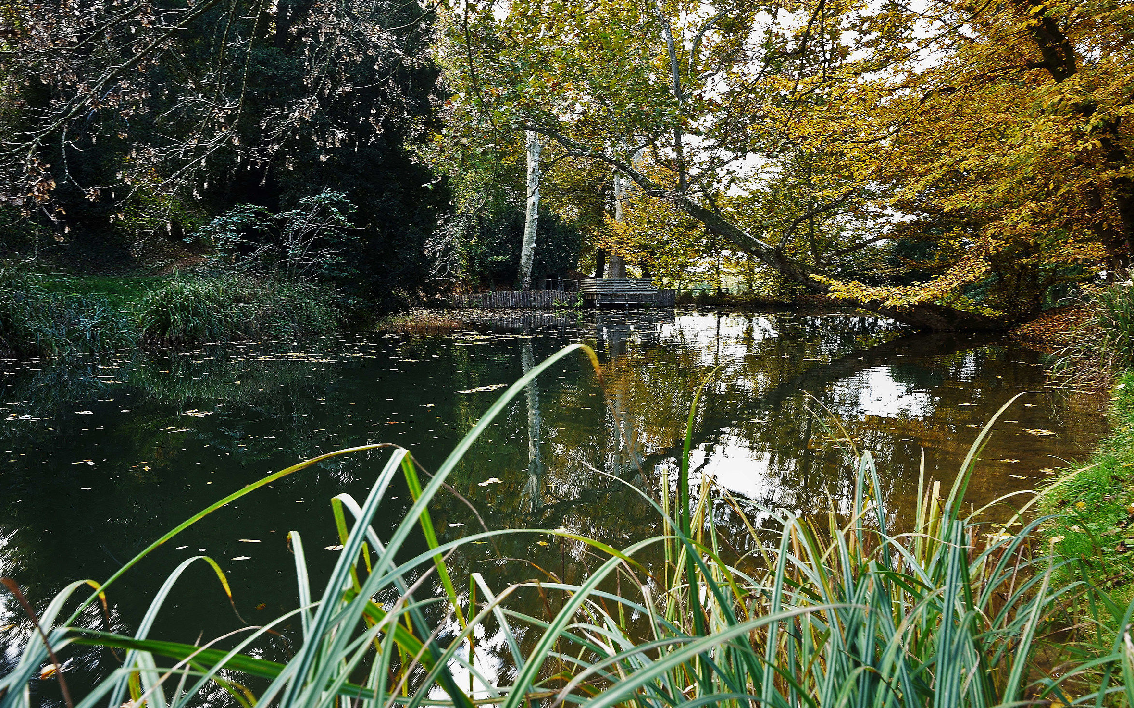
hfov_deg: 66.5
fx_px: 865
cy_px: 335
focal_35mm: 28
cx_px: 566
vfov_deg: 44.5
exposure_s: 1/6
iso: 100
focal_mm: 18
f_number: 10
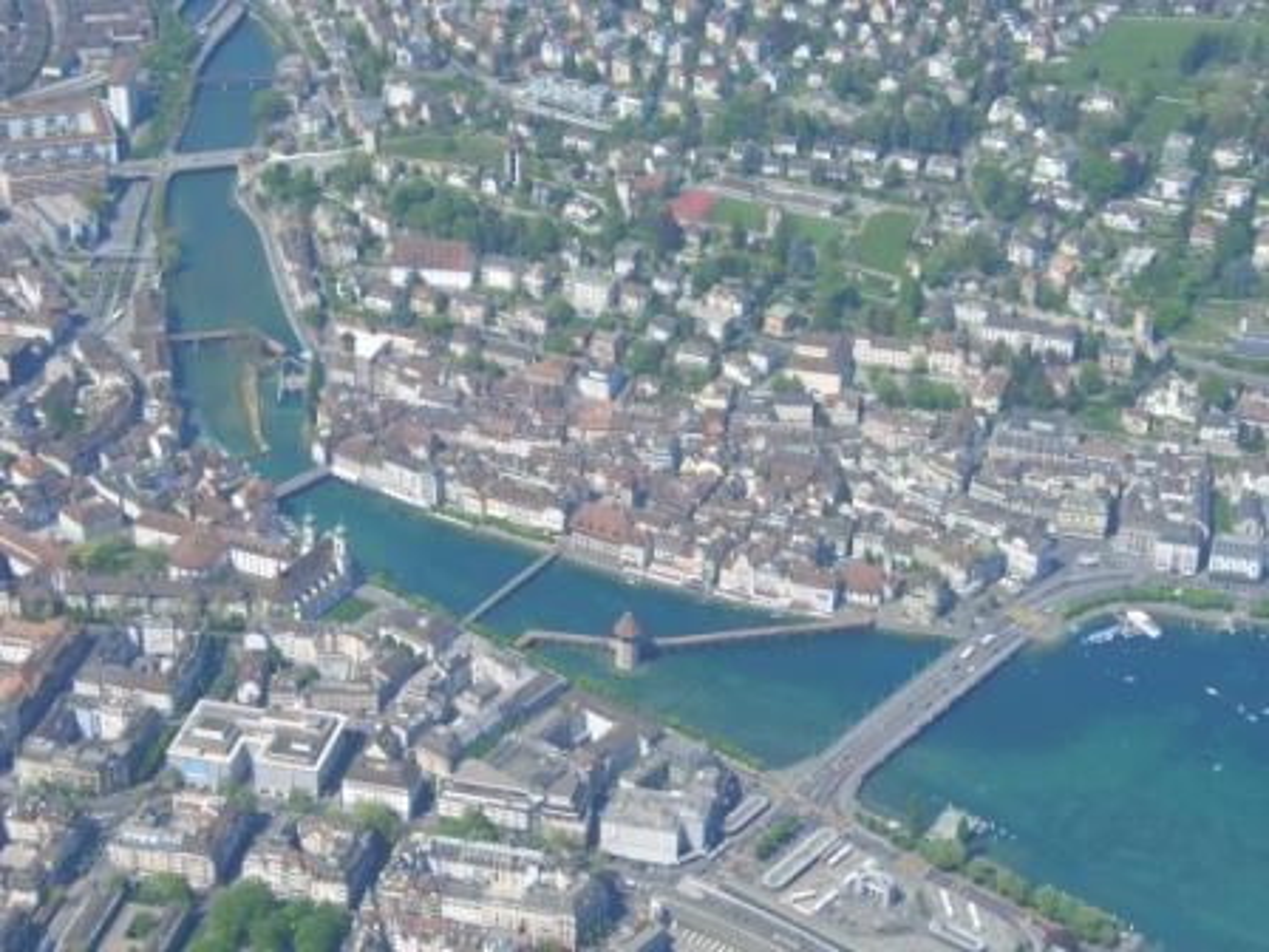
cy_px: 476
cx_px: 634
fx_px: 2786
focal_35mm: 76
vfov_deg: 19.4
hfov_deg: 25.7
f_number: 6.8
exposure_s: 1/200
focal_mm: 16.33
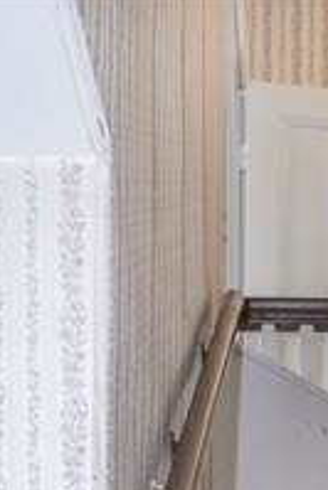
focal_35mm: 112
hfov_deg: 12.1
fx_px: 1528
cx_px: 311
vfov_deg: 15.2
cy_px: 936
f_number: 4
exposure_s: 1/125
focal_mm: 29
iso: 1600
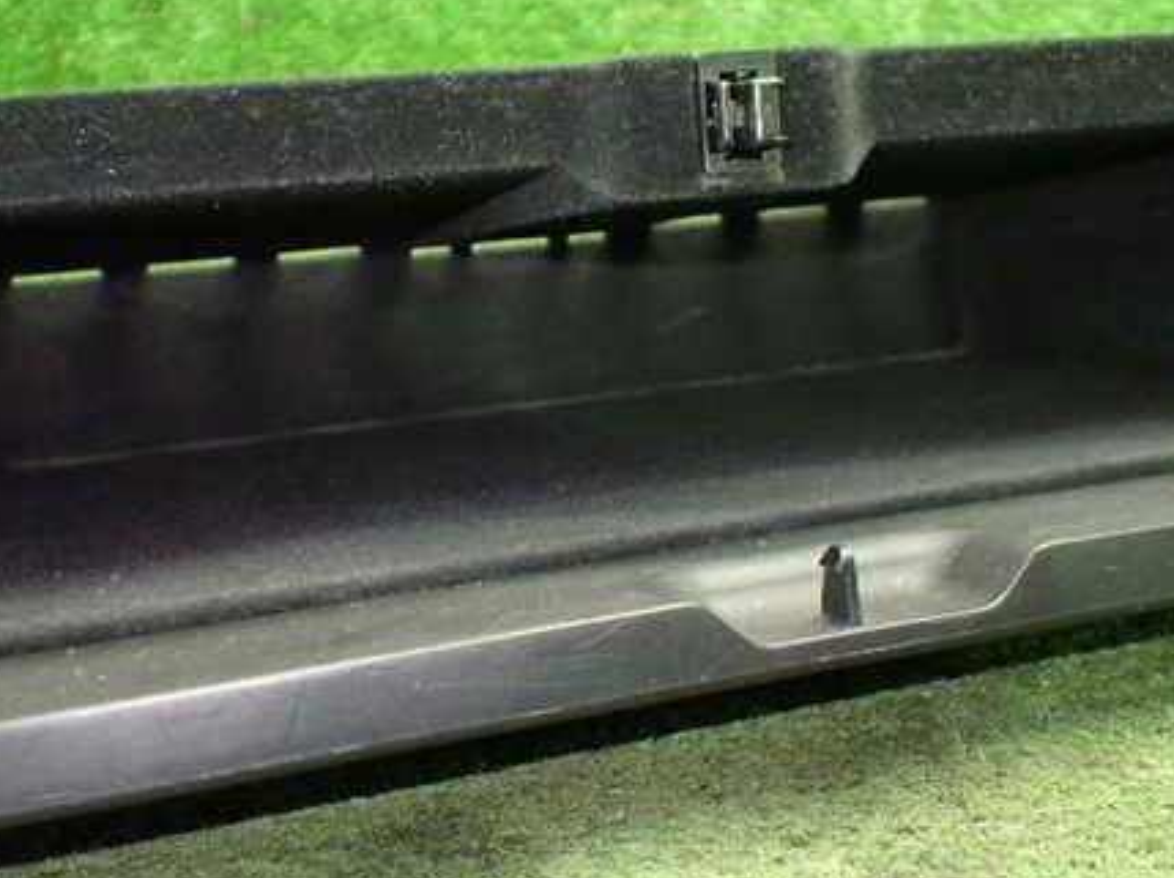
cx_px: 624
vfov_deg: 34.3
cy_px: 460
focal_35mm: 42
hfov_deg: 44.8
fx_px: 1423
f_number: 2.3
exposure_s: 1/40
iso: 800
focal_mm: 5.4
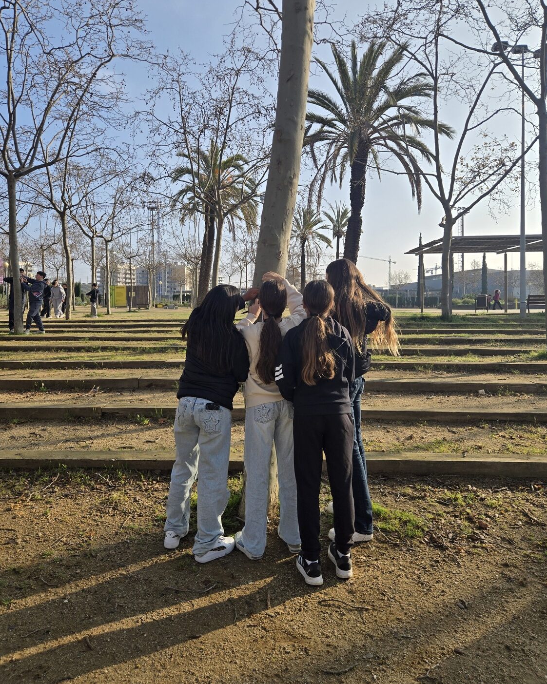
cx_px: 274
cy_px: 322
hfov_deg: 58.8
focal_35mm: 24
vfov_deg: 70.2
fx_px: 486
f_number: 1.8
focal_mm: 5.4
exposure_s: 1/1718
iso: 25
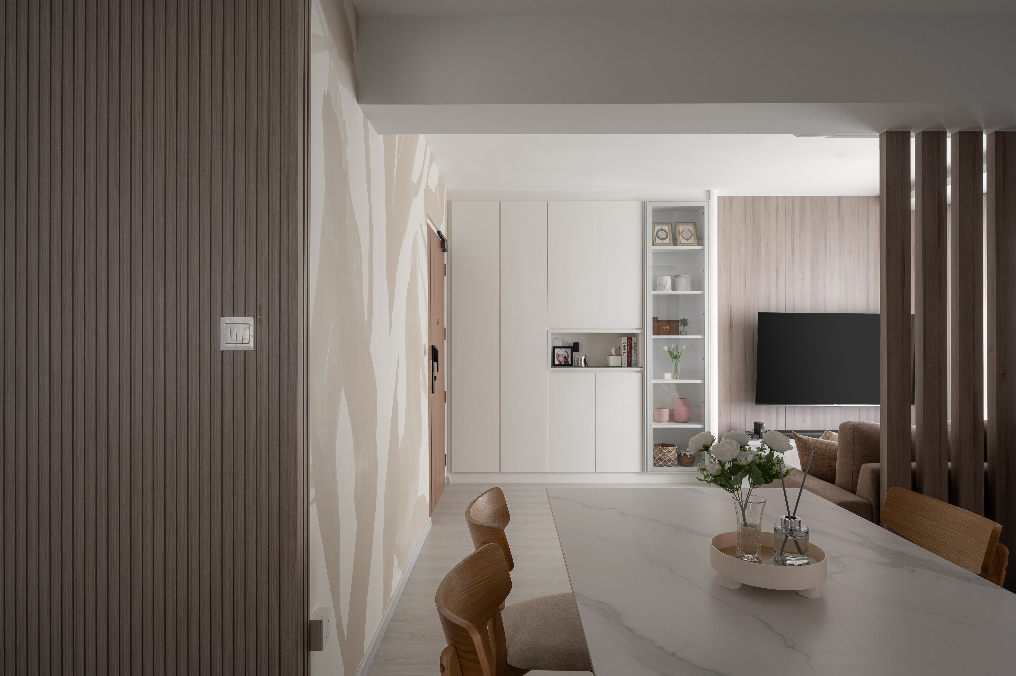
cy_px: 338
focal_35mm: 21
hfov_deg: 81.2
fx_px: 592
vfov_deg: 59.4
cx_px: 508
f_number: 9
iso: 100
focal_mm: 21
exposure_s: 4
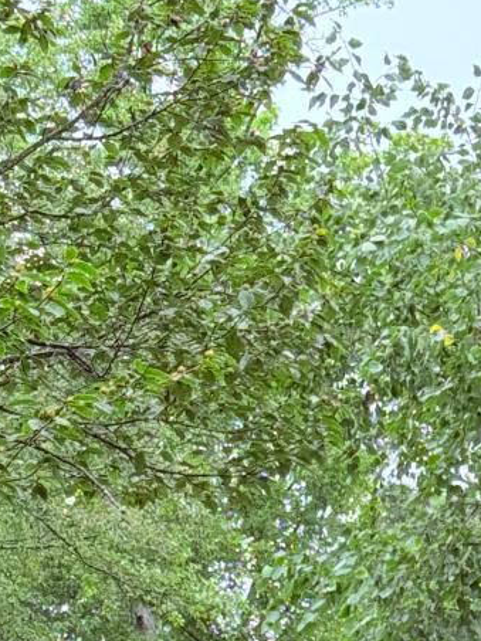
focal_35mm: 163
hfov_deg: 9.1
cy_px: 939
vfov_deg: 11.6
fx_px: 3020
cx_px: 471
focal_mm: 6.76
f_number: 1.78
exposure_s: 1/297
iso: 80
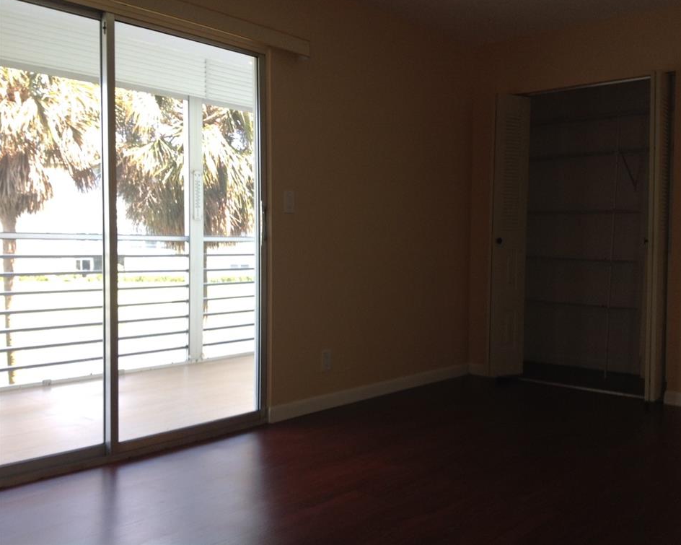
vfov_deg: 40.1
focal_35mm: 37
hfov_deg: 49.0
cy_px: 271
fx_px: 746
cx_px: 368
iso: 64
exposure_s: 1/40
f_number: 2.4
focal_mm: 4.28
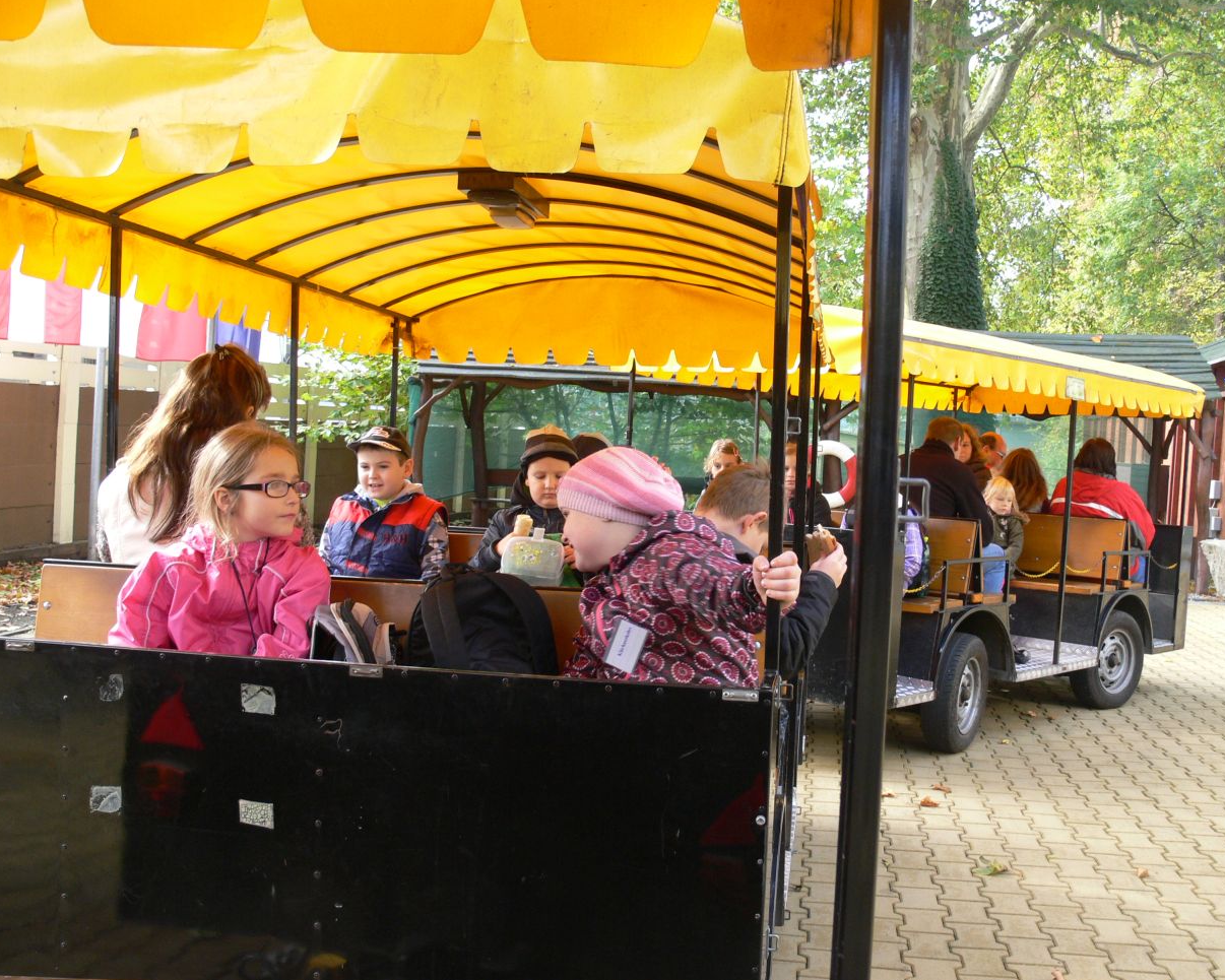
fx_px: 1342
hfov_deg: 49.1
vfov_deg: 40.1
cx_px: 642
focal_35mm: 37
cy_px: 485
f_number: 3.6
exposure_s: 1/50
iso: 100
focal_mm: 7.4
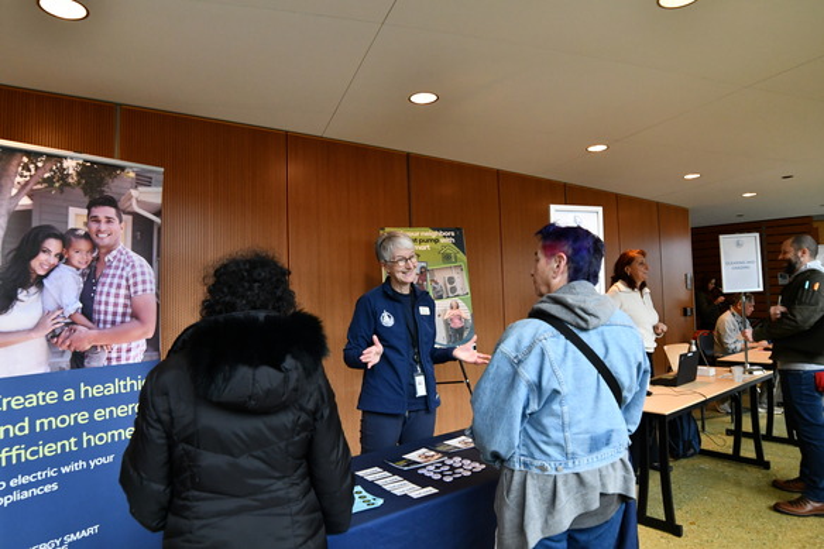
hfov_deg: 81.2
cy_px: 274
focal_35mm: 21
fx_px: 481
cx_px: 412
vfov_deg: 59.5
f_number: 4.8
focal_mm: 14
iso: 1600
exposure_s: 1/180
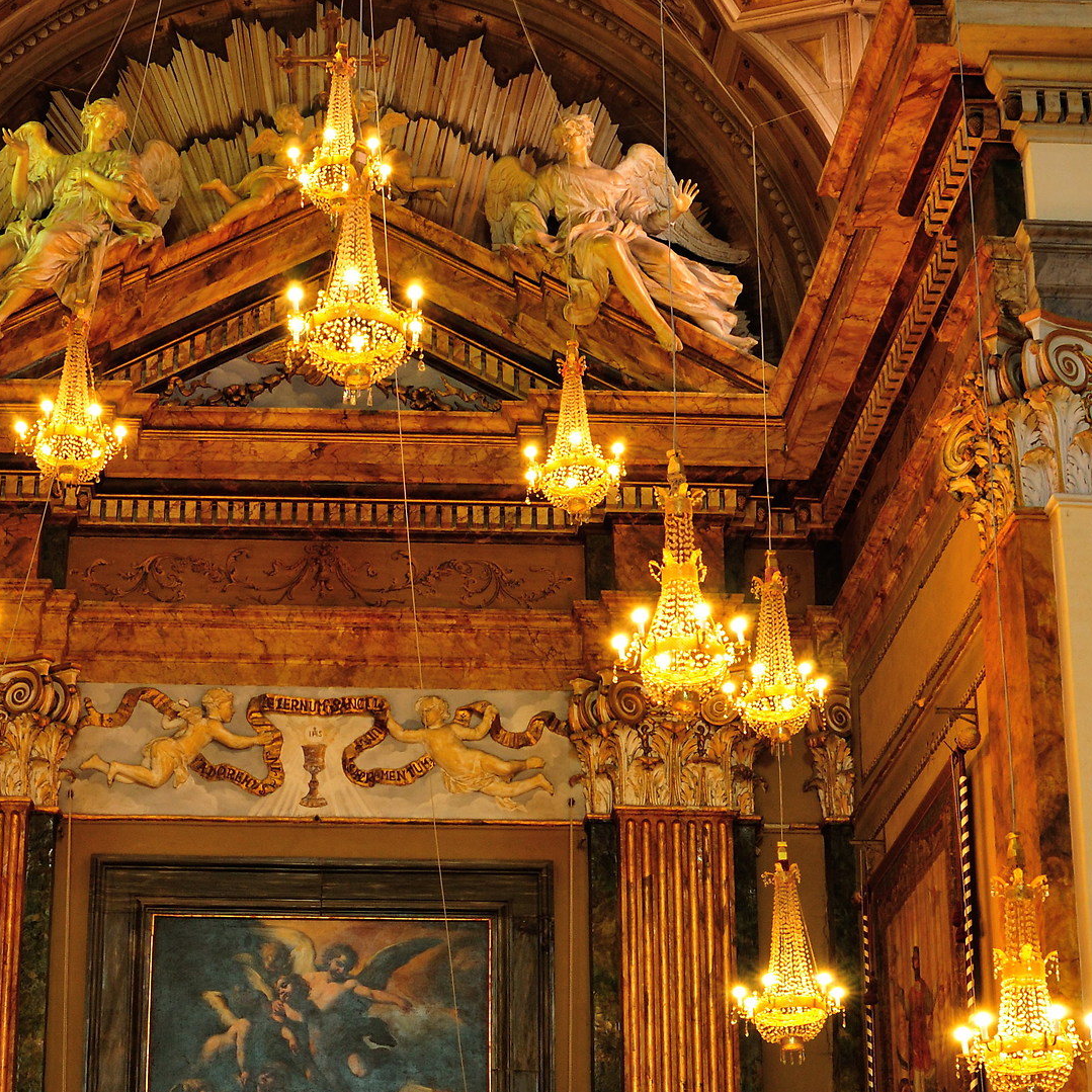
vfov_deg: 24.4
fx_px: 2427
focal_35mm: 68
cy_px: 1034
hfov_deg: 25.1
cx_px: 299
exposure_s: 1/3
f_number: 10
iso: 320
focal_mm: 24
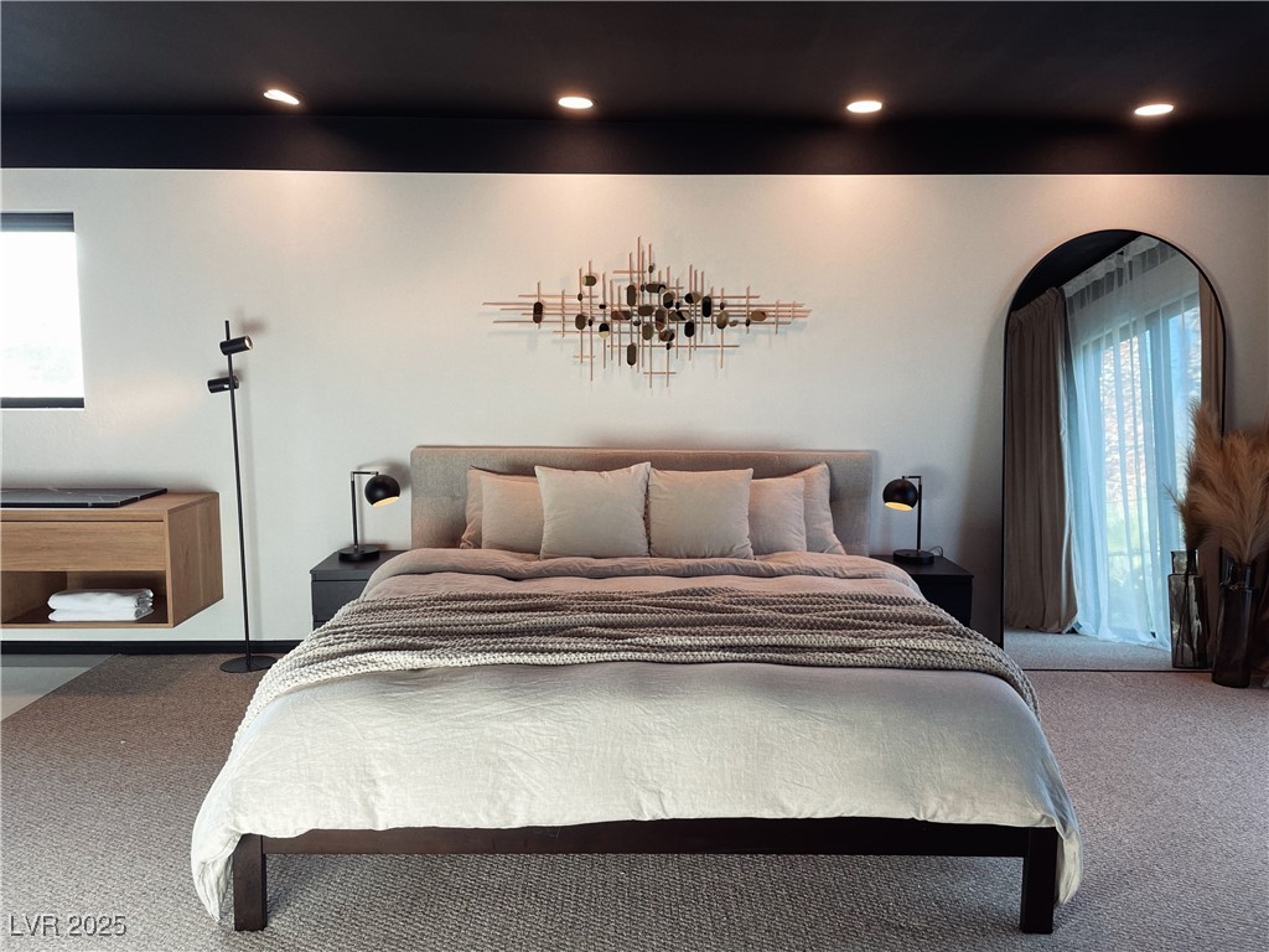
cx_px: 634
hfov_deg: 67.3
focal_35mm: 26
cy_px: 476
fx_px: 953
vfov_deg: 53.1
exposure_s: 1/120
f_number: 1.6
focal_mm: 4.2
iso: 50
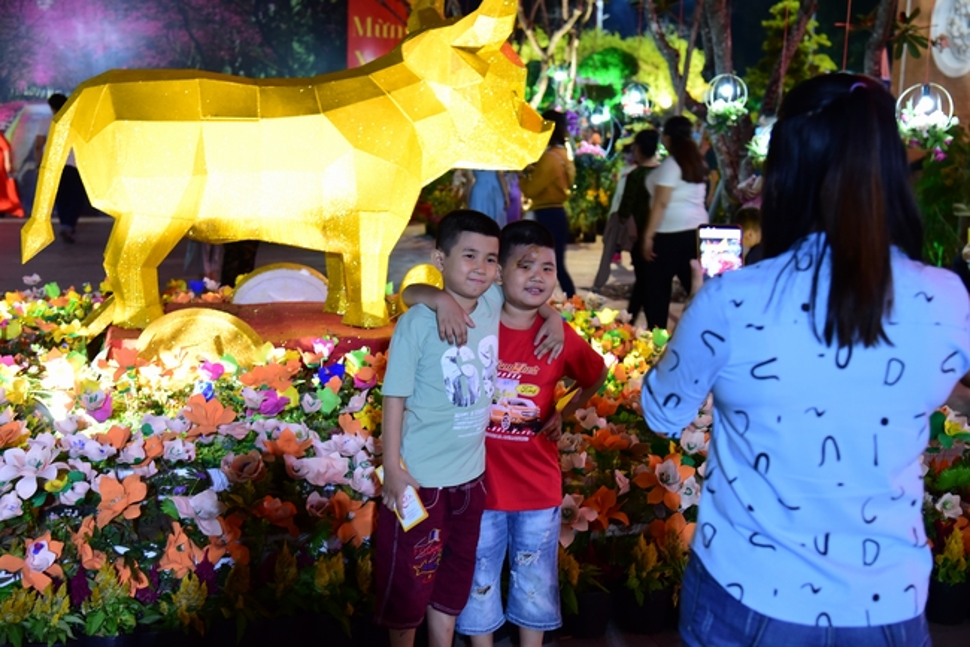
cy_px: 324
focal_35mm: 55
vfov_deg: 24.6
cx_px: 485
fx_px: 1483
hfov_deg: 36.2
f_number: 4.5
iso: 2000
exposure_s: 1/20
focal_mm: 55
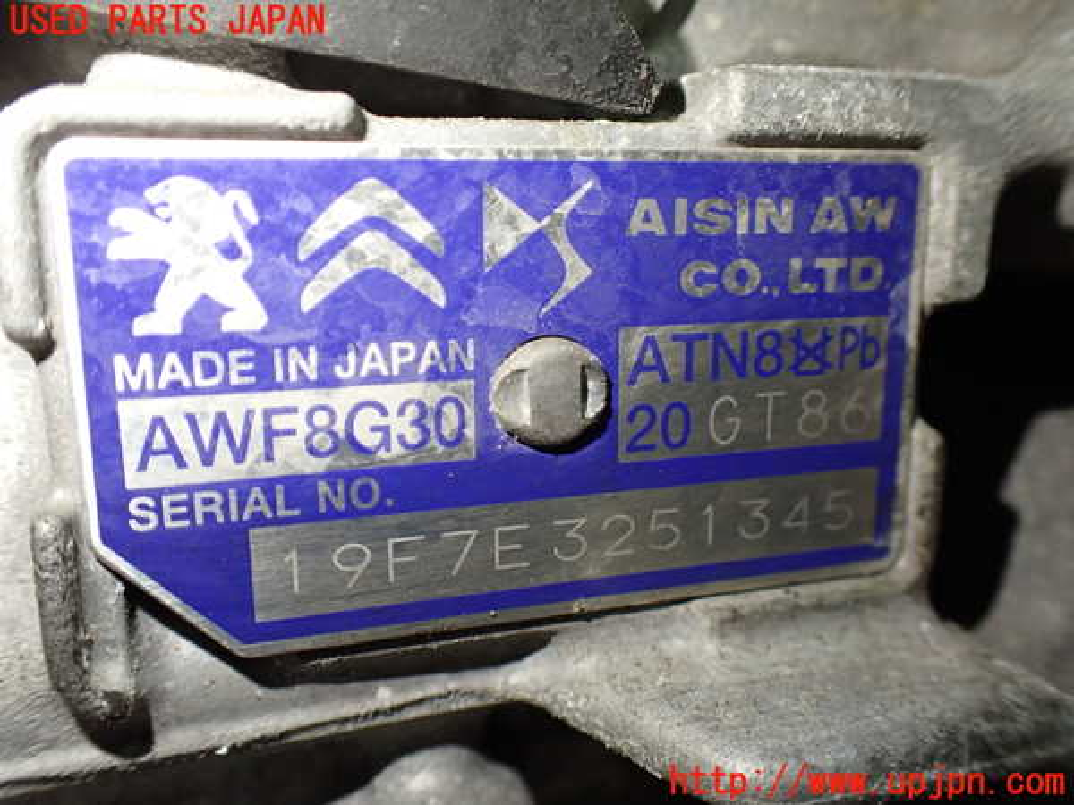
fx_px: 931
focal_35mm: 30
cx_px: 537
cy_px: 402
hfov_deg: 60.0
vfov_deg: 46.8
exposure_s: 1/125
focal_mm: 5.4
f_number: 2.3
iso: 320
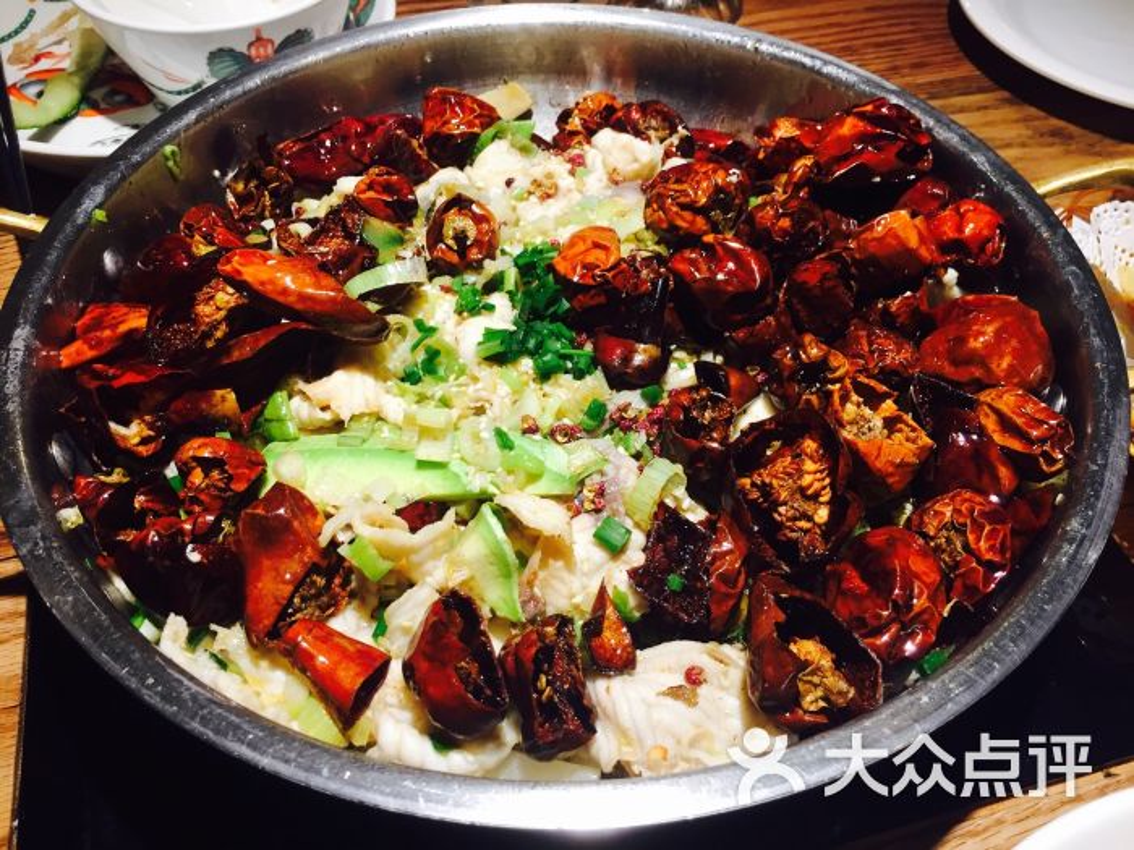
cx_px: 567
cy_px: 425
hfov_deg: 61.7
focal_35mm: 29
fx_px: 950
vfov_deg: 48.2
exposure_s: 1/33
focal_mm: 4.15
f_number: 2.2
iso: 50
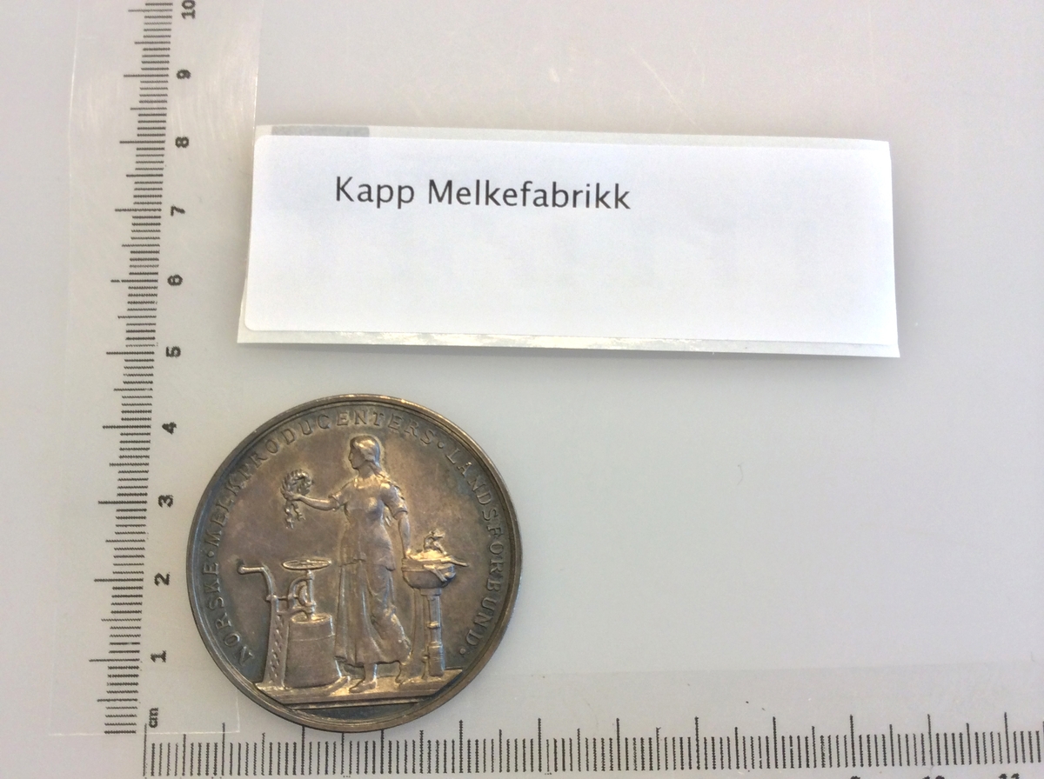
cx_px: 522
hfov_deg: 55.4
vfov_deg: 42.8
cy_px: 390
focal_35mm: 33
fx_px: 994
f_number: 2.4
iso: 40
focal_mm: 3.3
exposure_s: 1/40
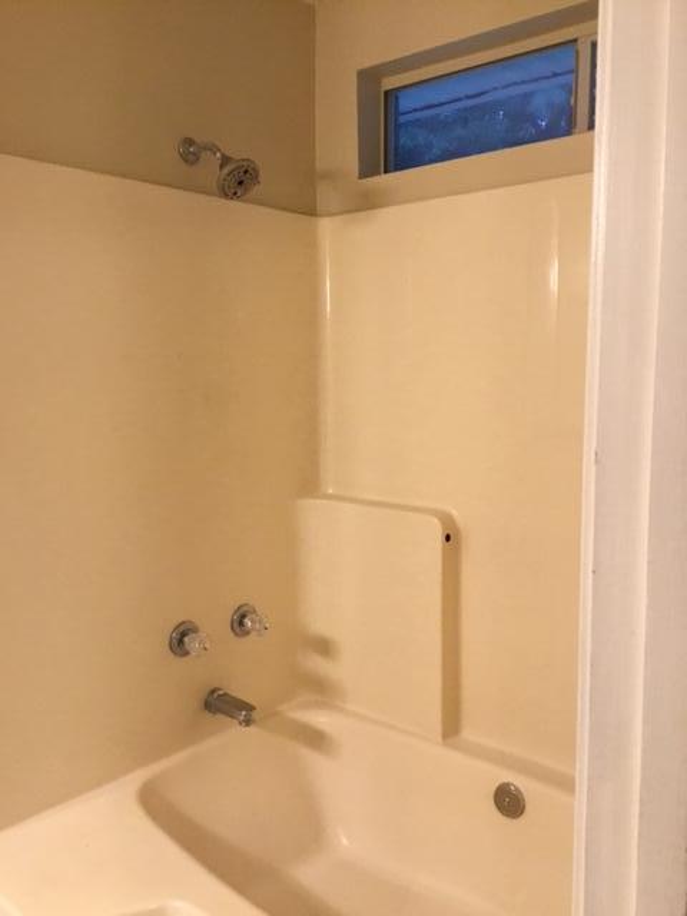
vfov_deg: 58.4
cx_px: 344
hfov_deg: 45.4
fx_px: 820
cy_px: 458
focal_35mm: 31
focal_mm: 3.3
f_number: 2.4
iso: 200
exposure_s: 1/20
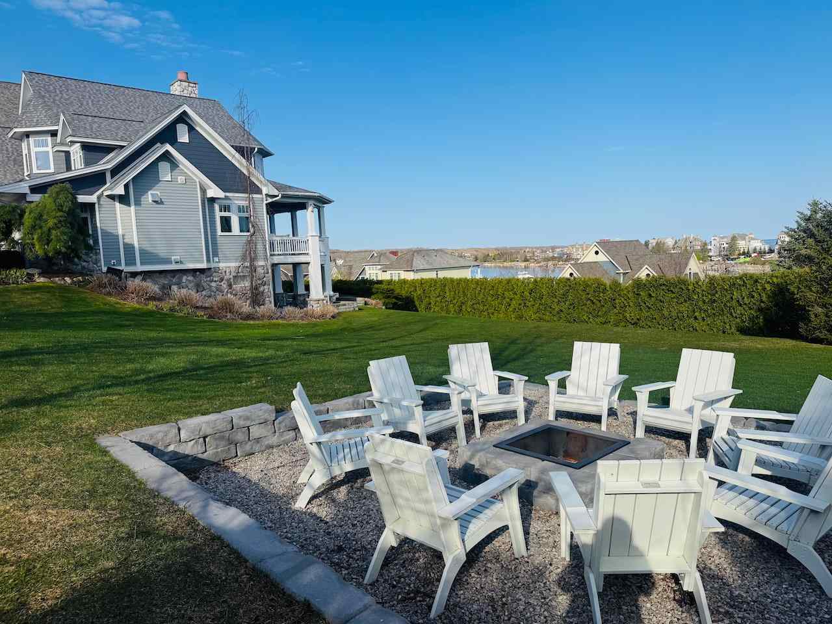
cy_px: 312
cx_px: 416
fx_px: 577
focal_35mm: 24
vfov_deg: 56.8
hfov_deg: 71.6
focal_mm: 6.76
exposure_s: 1/5348
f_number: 1.78
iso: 80
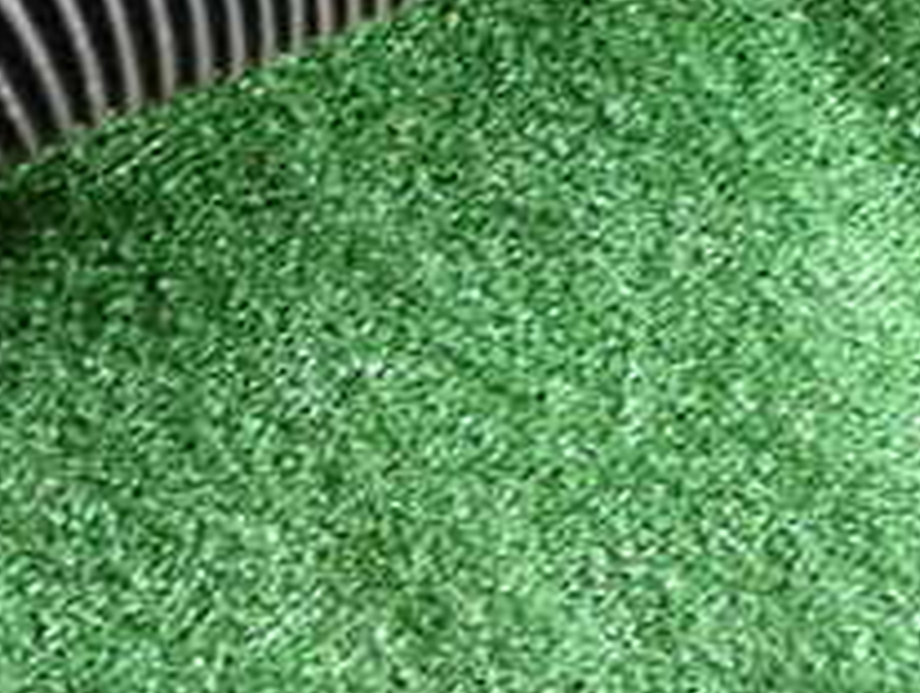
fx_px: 3621
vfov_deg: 10.9
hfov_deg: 14.5
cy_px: 62
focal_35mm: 136
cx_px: 582
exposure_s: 1/50
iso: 200
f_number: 3.1
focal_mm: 8.4
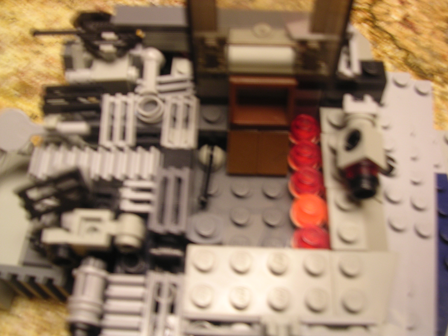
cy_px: 168
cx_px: 224
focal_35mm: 38
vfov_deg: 37.7
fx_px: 492
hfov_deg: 49.0
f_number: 2.8
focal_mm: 5.8
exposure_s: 1/4.6
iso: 100
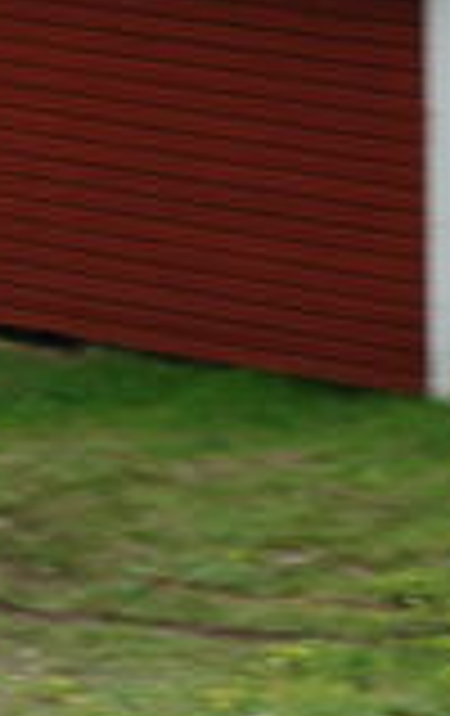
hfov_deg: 3.9
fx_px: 6604
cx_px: -490
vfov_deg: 6.2
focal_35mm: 338
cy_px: 522
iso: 100
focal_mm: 55
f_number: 5.6
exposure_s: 1/160
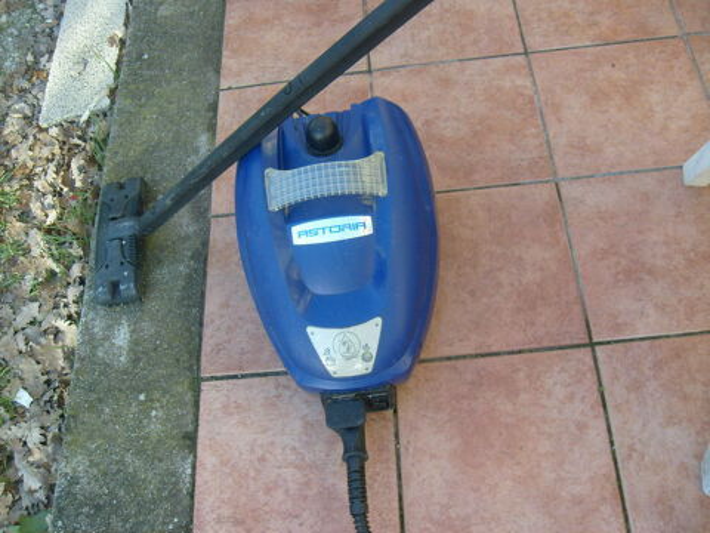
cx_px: 355
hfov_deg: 52.6
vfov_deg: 40.7
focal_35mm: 35
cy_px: 266
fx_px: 718
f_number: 2.8
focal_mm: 5.8
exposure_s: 1/180
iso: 80
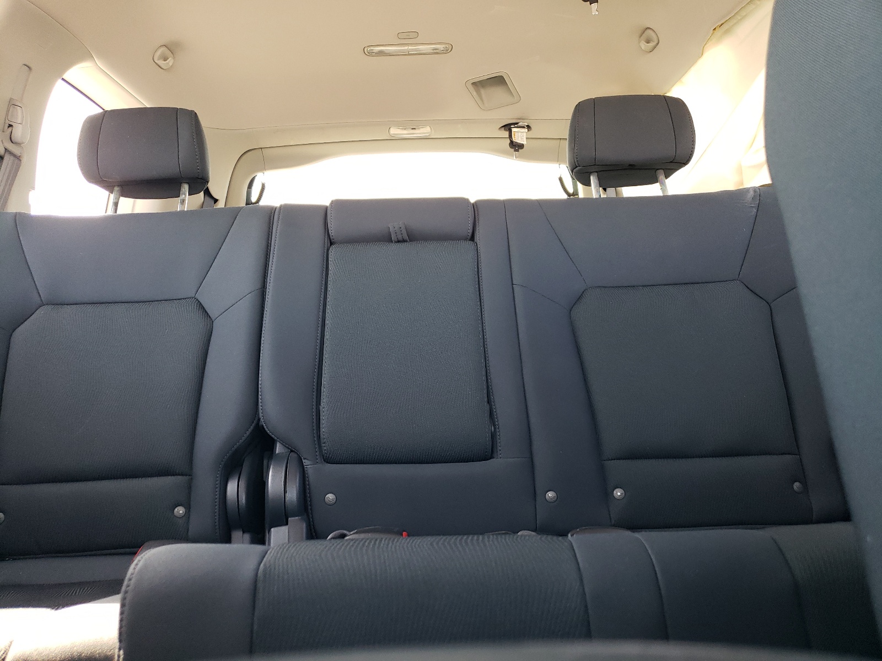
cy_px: 330
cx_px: 441
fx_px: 662
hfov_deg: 67.3
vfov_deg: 53.1
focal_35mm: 26
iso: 114
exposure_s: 1/50
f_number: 1.5
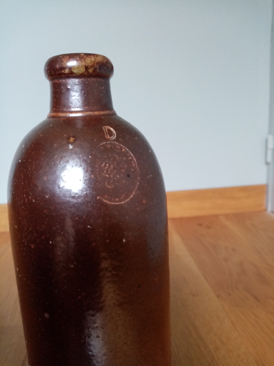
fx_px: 274
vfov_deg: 67.3
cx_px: 137
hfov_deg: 53.1
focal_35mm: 26
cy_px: 183
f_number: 1.8
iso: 404
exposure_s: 1/25
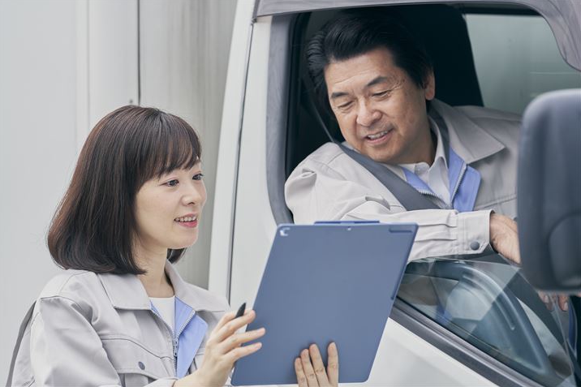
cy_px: 193
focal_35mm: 171
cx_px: 290
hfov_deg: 12.0
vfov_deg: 8.0
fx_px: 2759
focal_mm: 170
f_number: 3.2
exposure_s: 1/500
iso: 100
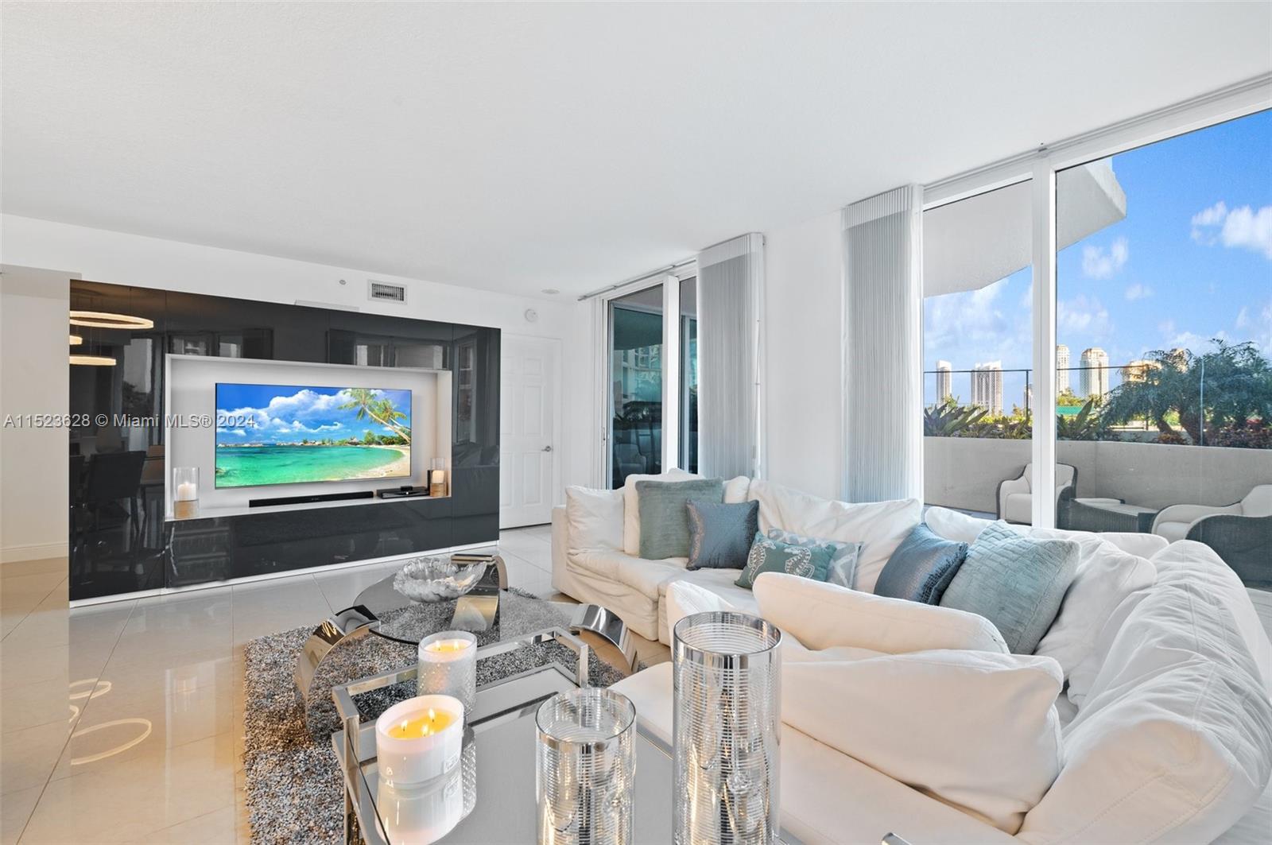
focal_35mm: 15
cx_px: 636
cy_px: 422
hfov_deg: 100.5
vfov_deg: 77.2
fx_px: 529
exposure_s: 1/10
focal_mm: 15
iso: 200
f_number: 8
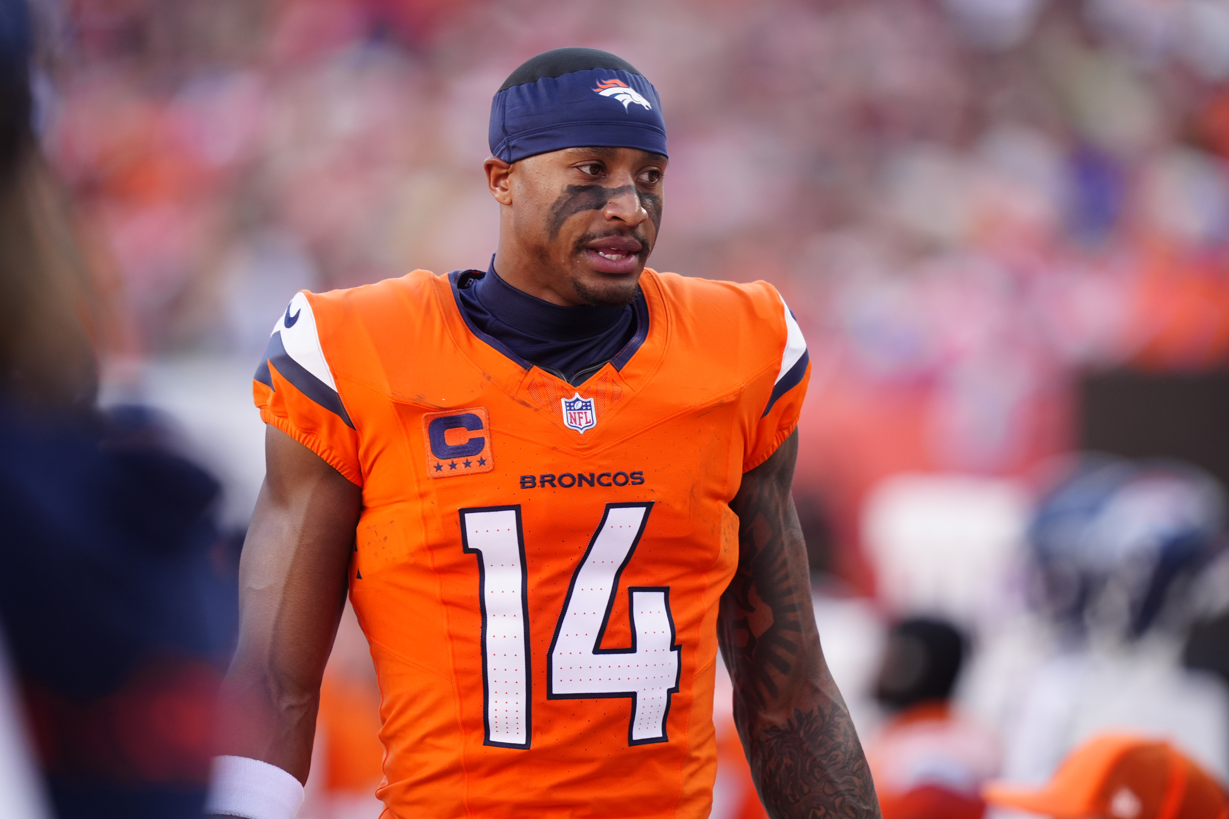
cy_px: 410
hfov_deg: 3.7
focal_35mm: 560
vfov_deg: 2.5
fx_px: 19116
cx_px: 614
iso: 1000
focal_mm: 560
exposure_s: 1/800
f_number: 4
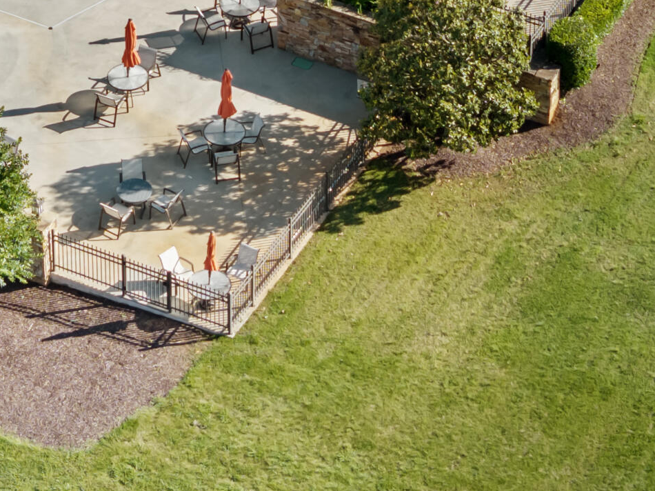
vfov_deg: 6.6
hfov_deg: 9.0
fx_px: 4181
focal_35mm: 221
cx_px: 254
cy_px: -247
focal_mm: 19.35
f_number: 2.8
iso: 100
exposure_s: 1/400
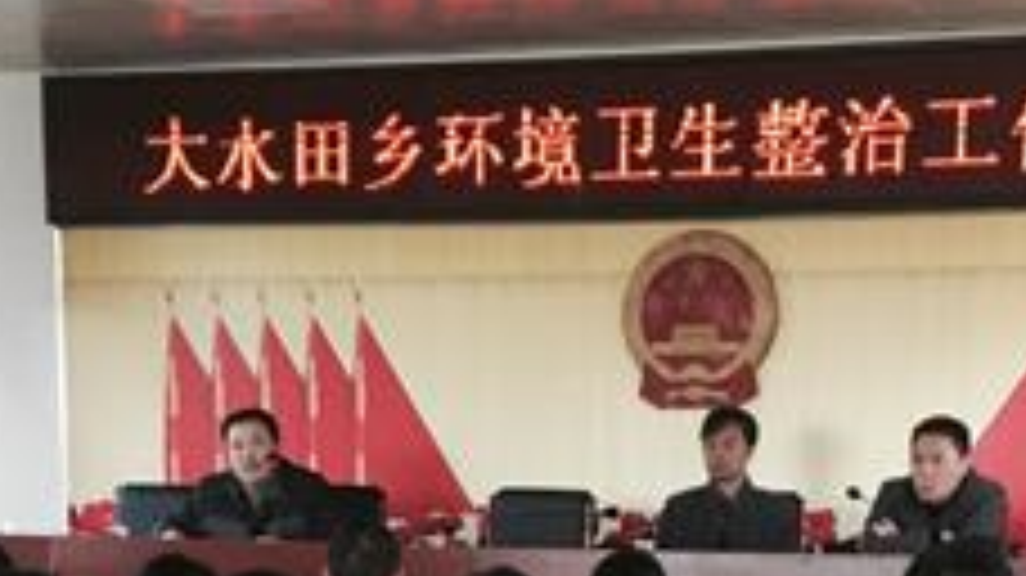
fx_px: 2447
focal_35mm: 90
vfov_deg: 12.5
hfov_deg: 23.7
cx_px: 493
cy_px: 965
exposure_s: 1/30
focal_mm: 4.15
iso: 50
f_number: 2.2
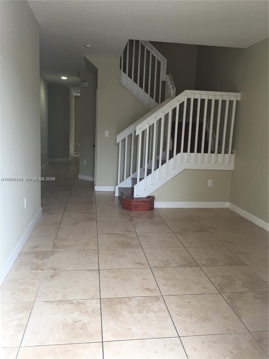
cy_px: 180
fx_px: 300
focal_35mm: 29
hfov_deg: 48.2
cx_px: 134
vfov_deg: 61.7
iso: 25
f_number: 2.2
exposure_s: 1/15
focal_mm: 4.15
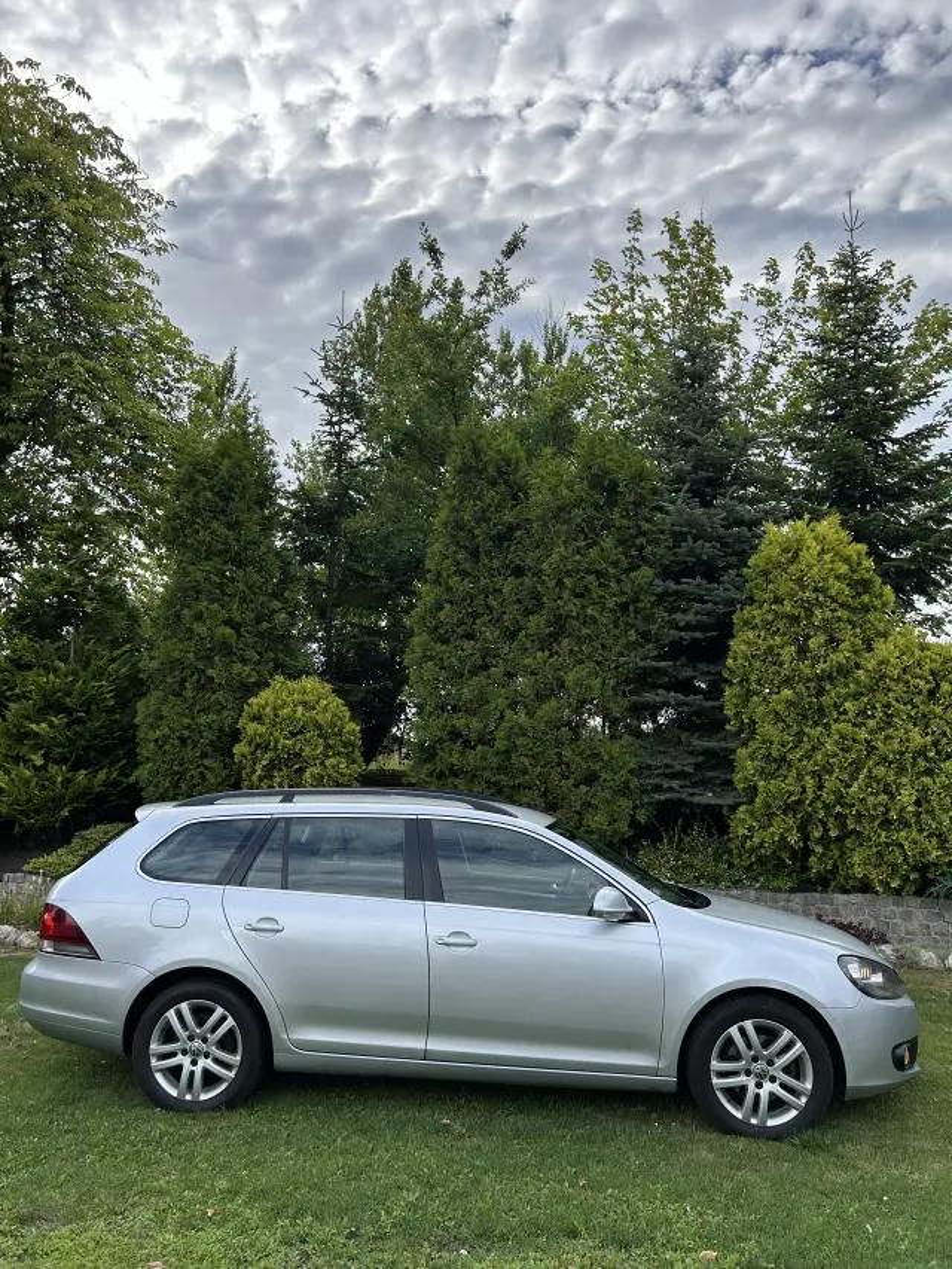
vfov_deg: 67.3
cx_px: 476
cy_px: 634
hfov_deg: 53.1
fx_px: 953
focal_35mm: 26
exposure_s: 1/2008
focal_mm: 5.7
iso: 50
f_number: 1.5
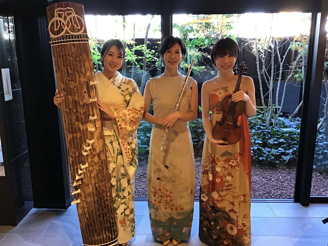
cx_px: 164
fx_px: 294
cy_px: 123
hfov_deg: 58.4
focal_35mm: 31
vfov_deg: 45.4
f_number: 2.4
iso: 125
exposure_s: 1/30
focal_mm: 3.3
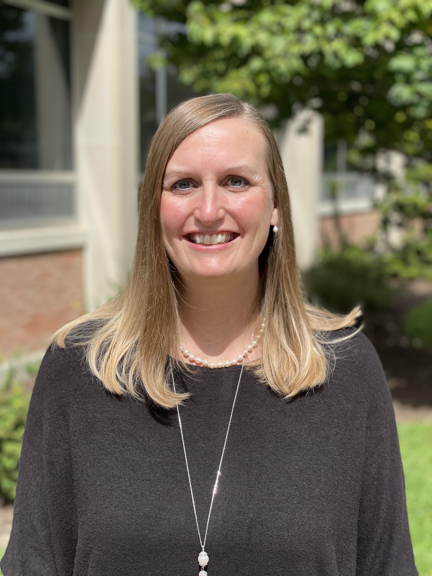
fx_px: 865
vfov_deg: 36.8
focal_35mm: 52
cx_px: 216
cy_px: 288
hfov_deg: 28.0
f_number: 2
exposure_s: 1/1916
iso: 25
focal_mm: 6
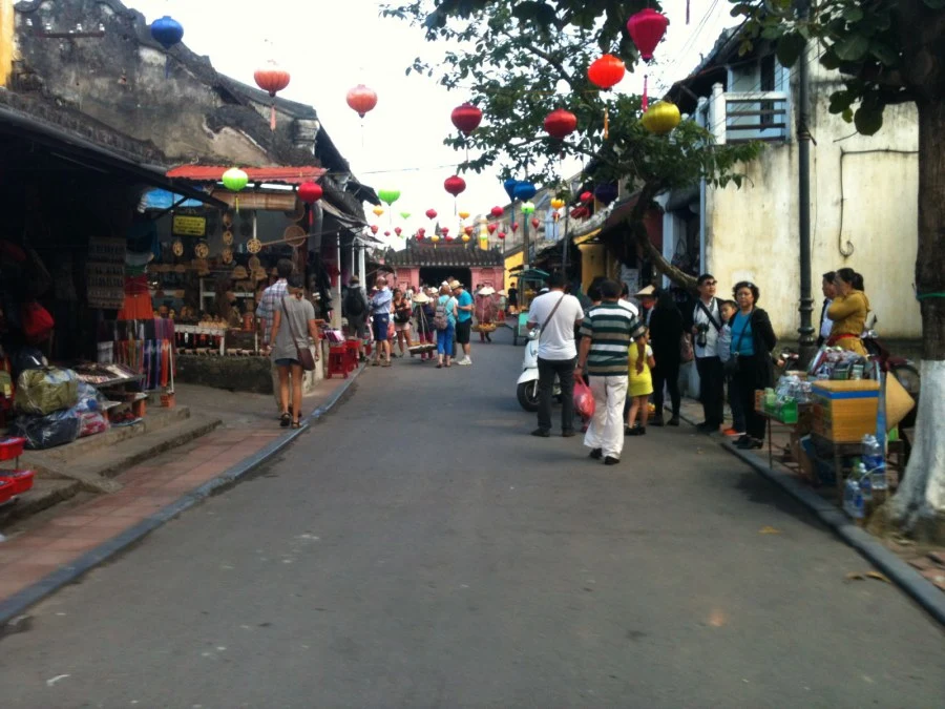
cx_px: 472
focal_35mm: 35
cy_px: 354
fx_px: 955
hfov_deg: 52.6
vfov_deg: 40.7
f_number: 2.8
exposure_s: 1/197
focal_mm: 3.85
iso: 64
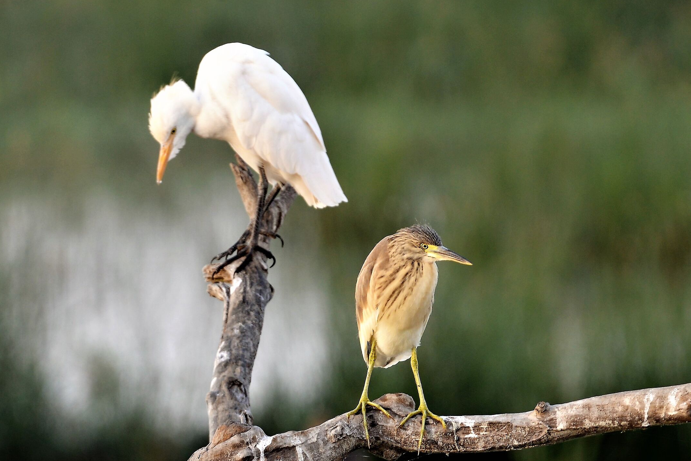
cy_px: 242
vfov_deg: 2.0
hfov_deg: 3.1
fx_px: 12956
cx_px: 341
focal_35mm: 675
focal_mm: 600
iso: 400
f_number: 8
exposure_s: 1/200
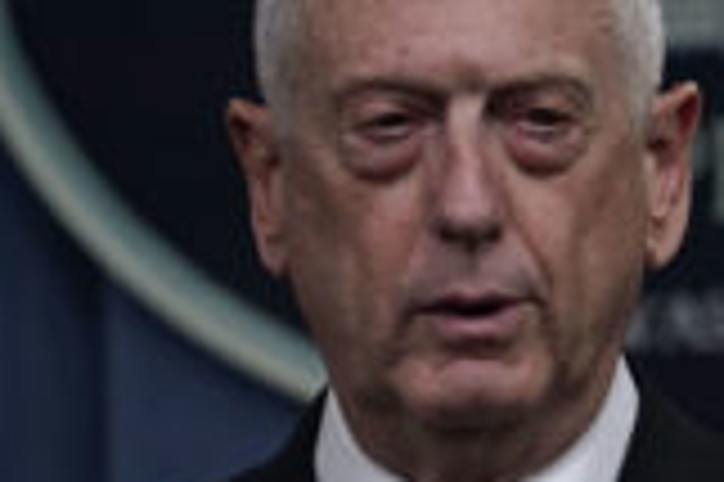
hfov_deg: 2.2
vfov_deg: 1.5
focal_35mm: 919
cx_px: 825
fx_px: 18463
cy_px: 61
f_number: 5.6
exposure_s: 1/1000
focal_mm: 348
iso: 3200
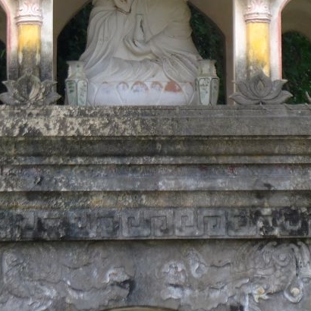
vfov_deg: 4.2
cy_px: -129
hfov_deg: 4.2
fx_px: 4249
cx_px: 126
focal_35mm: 418
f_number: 5.3
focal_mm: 70.2
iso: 320
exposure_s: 1/250
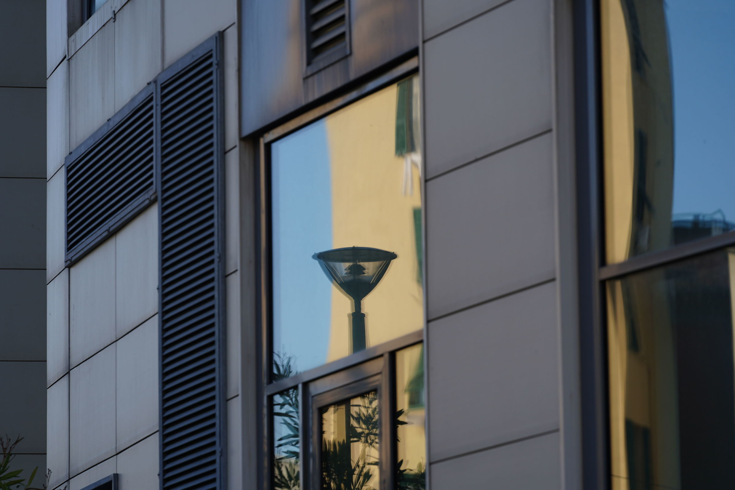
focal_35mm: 200
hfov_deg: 10.3
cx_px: 368
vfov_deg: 6.9
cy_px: 245
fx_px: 4083
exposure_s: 1/640
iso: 125
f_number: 4
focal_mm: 200
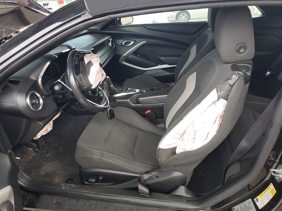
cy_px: 106
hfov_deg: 67.3
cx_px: 141
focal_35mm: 26
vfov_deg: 53.1
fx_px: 212
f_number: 1.5
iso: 50
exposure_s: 1/179
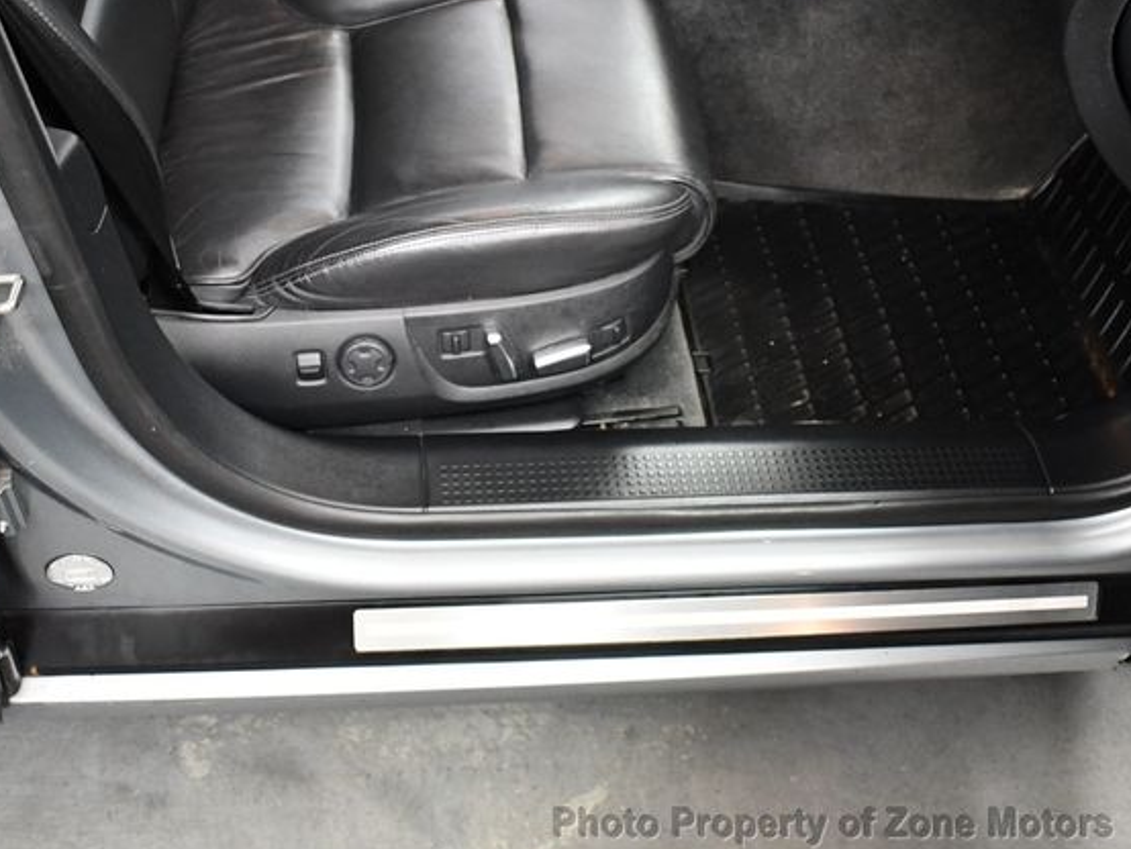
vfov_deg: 36.0
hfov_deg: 46.8
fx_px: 1307
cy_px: 427
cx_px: 529
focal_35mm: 40
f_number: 3.5
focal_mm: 18
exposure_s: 1/80
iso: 3200
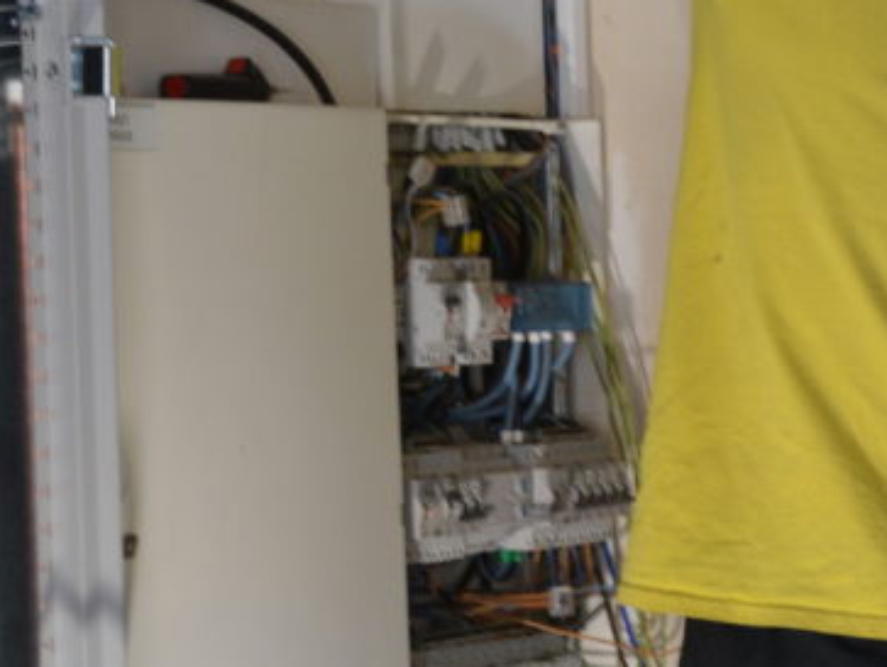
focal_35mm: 125
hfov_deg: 15.7
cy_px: 193
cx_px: 655
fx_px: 3204
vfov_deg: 11.9
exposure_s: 1/60
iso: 640
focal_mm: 45
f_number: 4.8
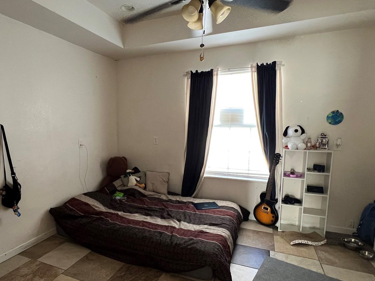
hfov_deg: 81.2
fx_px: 217
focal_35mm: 20
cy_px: 156
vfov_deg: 65.8
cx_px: 159
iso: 400
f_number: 1.8
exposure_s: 1/60
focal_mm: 1.57
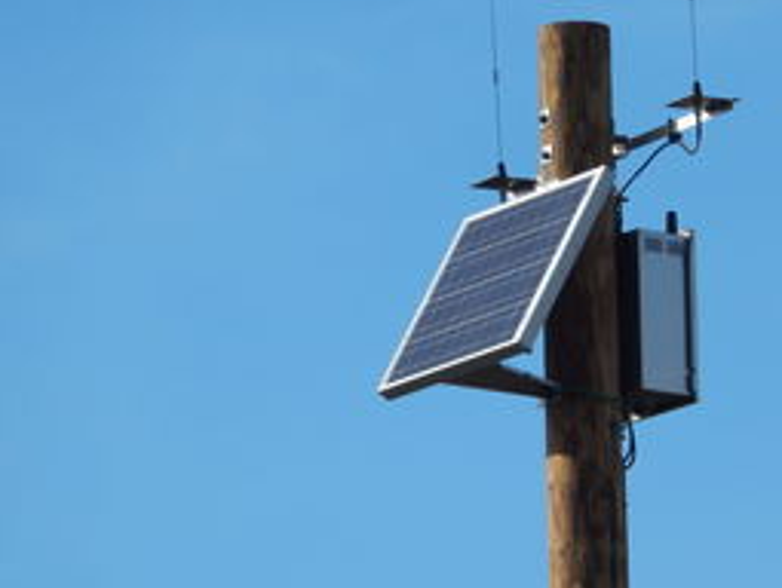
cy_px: 386
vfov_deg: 2.5
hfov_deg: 3.3
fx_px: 13574
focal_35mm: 600
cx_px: 512
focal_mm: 68.7
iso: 125
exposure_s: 1/640
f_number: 6.2
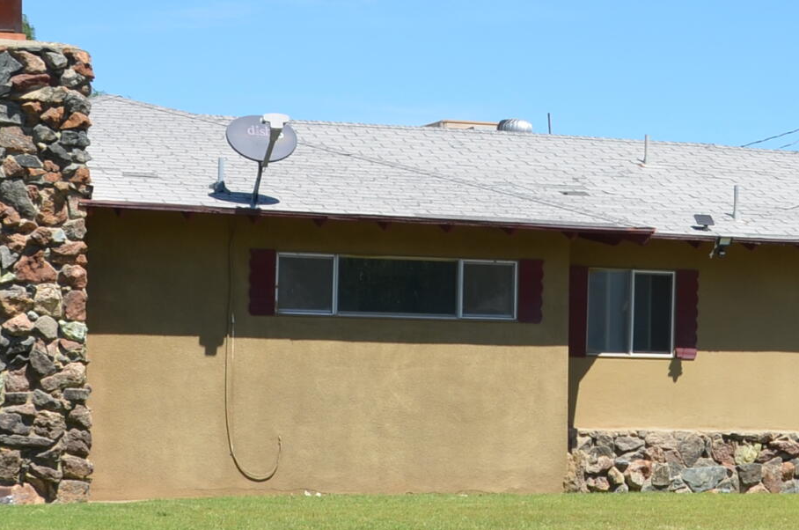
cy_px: 255
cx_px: 712
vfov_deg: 12.5
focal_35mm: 109
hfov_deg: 18.5
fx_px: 2415
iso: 100
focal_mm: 22
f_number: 8
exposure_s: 1/250
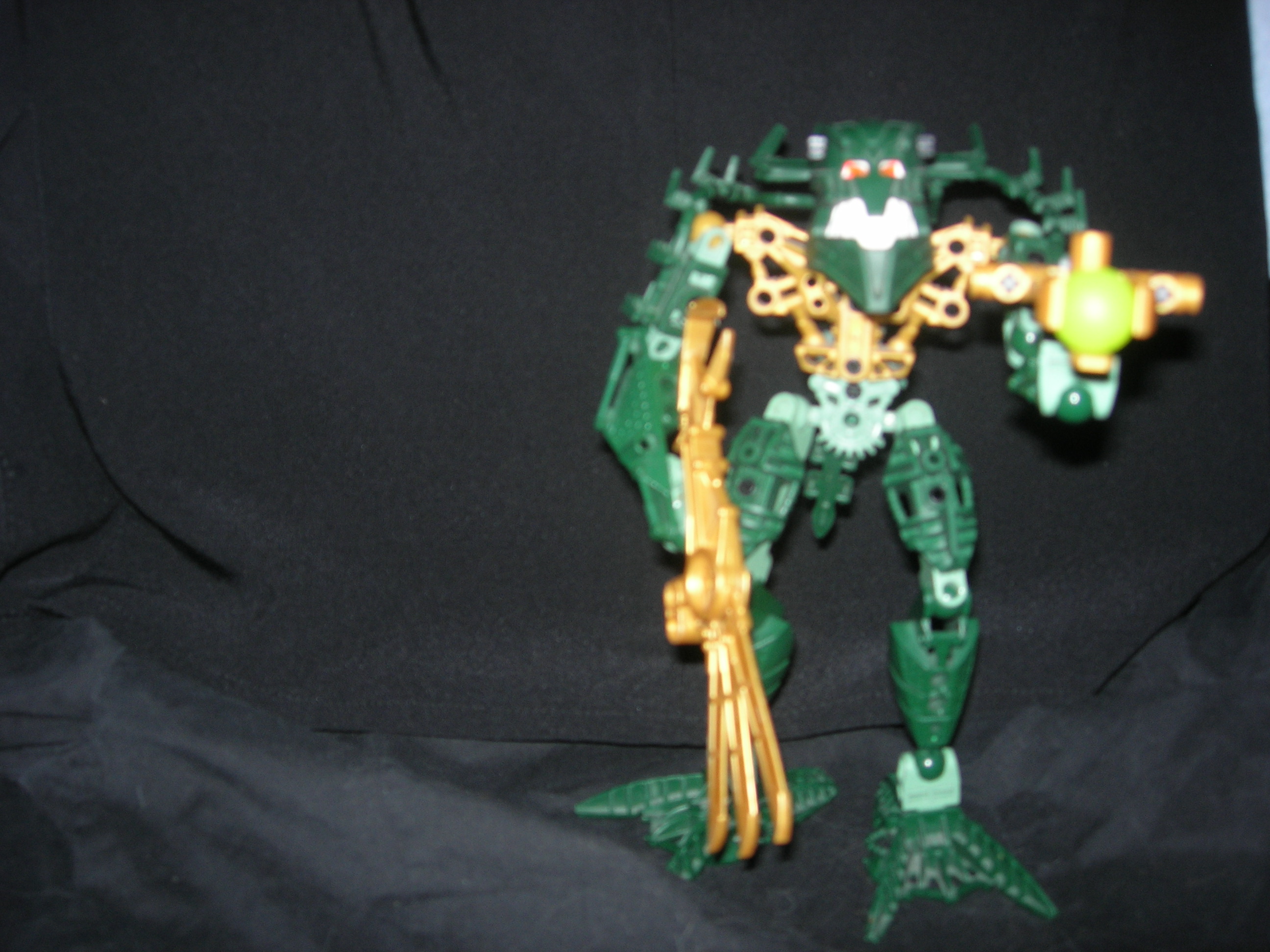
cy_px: 476
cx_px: 635
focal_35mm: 38
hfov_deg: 49.0
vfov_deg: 37.7
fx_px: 1394
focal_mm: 7.8
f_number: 2.8
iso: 64
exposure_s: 1/60.1
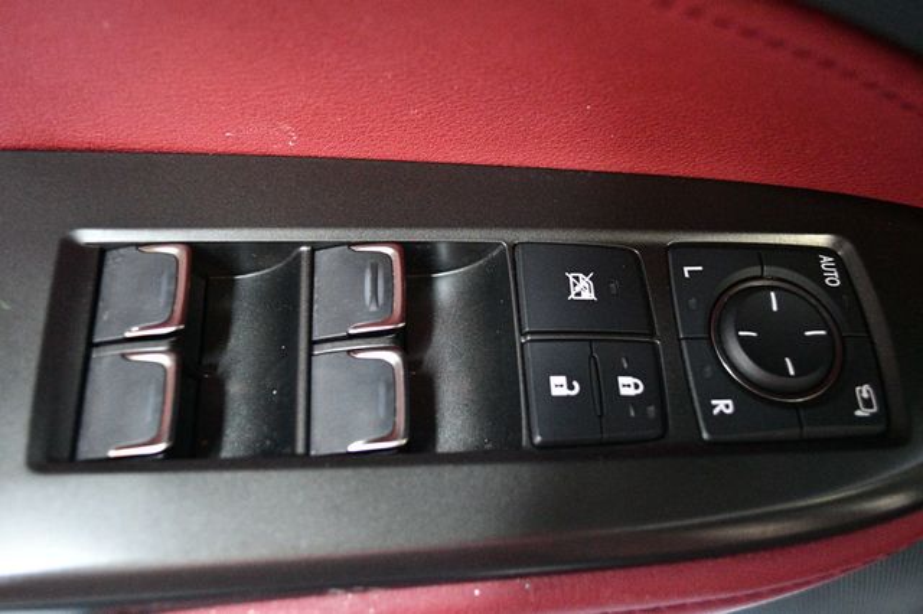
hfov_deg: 57.2
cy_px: 307
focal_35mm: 33
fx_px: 846
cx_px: 462
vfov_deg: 39.9
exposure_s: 1/60
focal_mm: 22
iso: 8000
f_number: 4
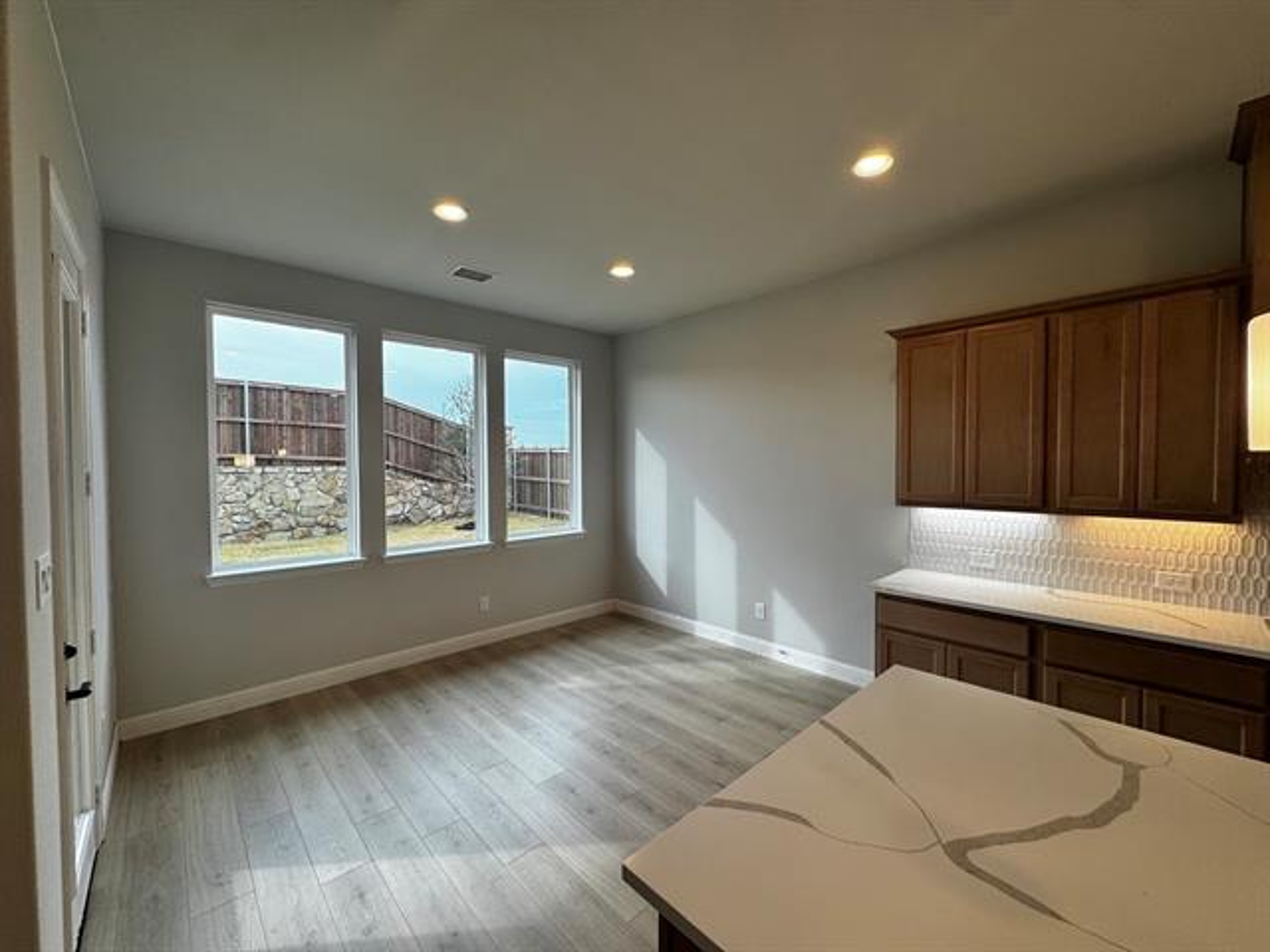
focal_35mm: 14
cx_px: 635
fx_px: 514
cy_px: 476
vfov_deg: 85.7
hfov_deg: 102.1
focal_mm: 2.22
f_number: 2.2
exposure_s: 1/133
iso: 40
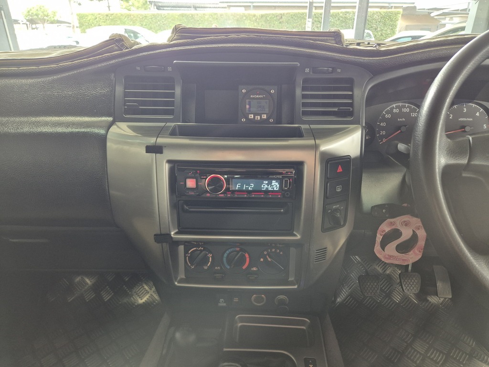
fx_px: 325
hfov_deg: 73.9
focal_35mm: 23
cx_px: 244
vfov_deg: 58.9
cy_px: 184
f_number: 1.8
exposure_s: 1/100
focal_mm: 5.4
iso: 400
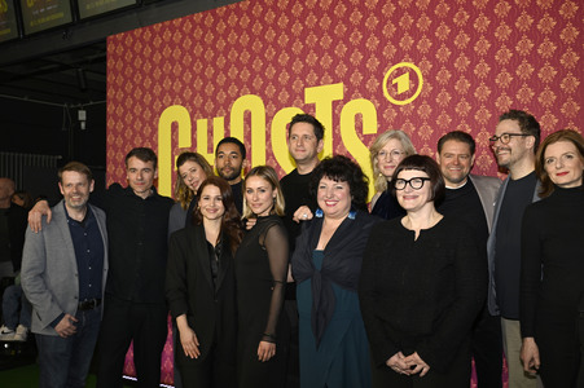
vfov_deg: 35.9
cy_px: 194
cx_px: 292
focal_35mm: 37
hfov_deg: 51.9
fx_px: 600
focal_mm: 37
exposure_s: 1/200
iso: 250
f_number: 4
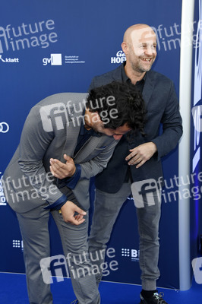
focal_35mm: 62
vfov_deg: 32.4
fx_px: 523
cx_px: 101
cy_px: 152
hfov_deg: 21.9
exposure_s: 1/250
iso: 640
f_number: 5.6
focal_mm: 62
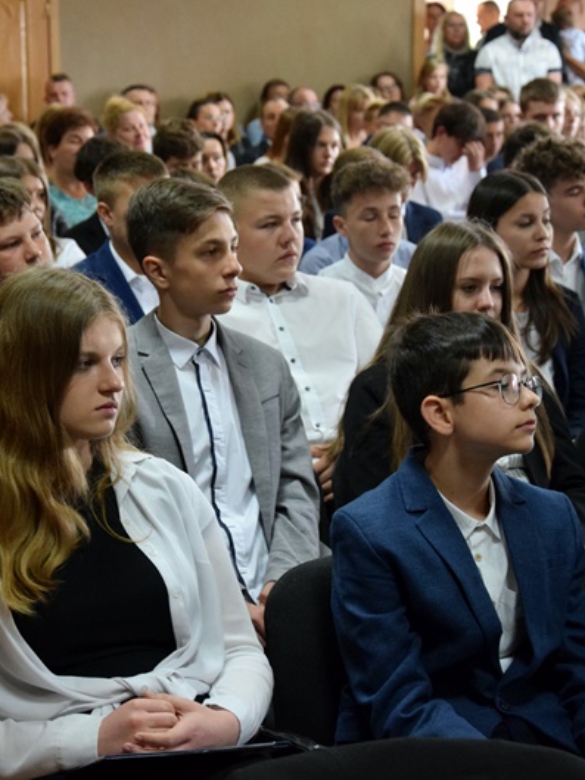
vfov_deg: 18.0
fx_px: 2455
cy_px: 390
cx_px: 209
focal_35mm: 109
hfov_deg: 13.6
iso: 2200
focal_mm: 50
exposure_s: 1/100
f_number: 5
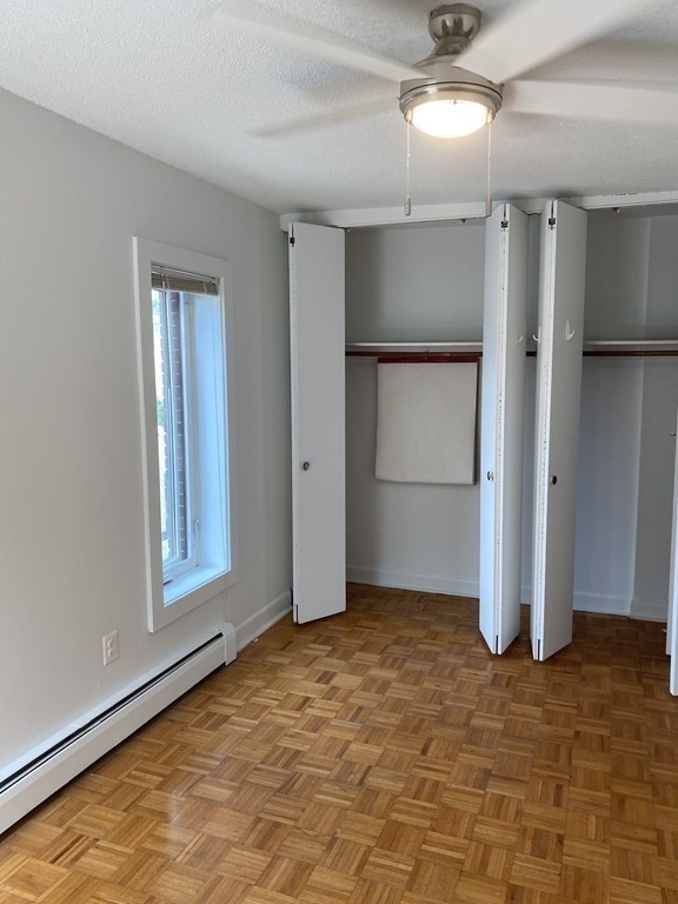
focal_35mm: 26
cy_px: 452
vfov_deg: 67.3
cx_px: 339
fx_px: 679
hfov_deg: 53.1
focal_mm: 4.25
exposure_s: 1/120
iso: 80
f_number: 1.8
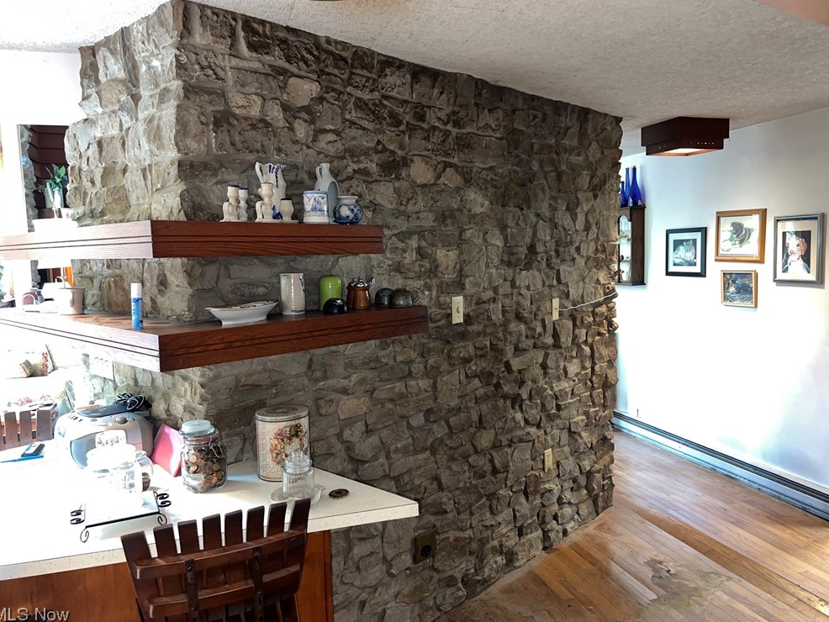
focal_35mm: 27
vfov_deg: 51.4
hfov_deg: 65.3
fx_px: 647
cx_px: 419
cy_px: 306
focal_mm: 5.7
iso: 125
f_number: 1.5
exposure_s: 1/12
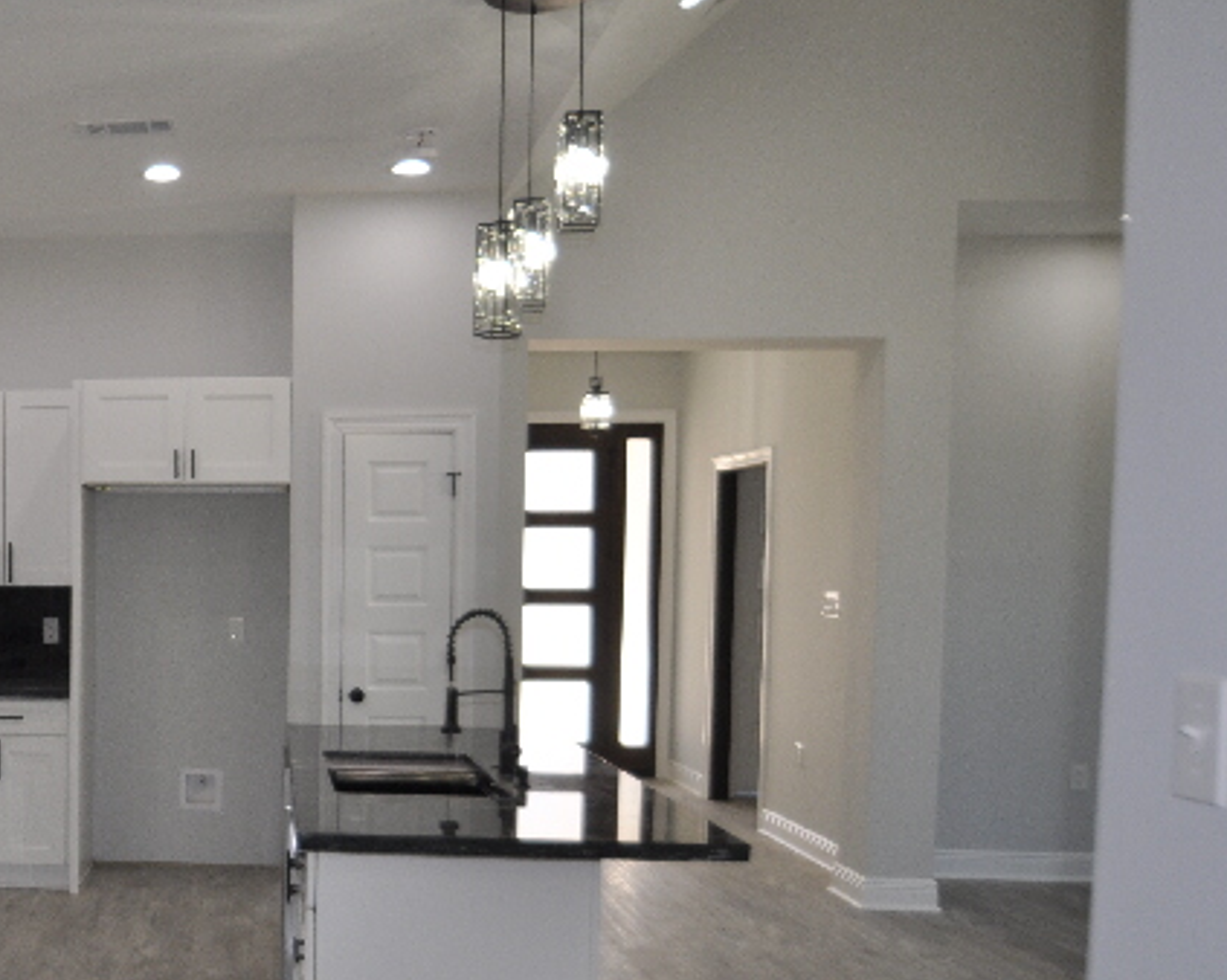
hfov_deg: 42.3
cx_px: 133
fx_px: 1448
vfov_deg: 37.1
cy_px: 639
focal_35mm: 40
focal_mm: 15
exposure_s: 1/160
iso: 400
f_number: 4
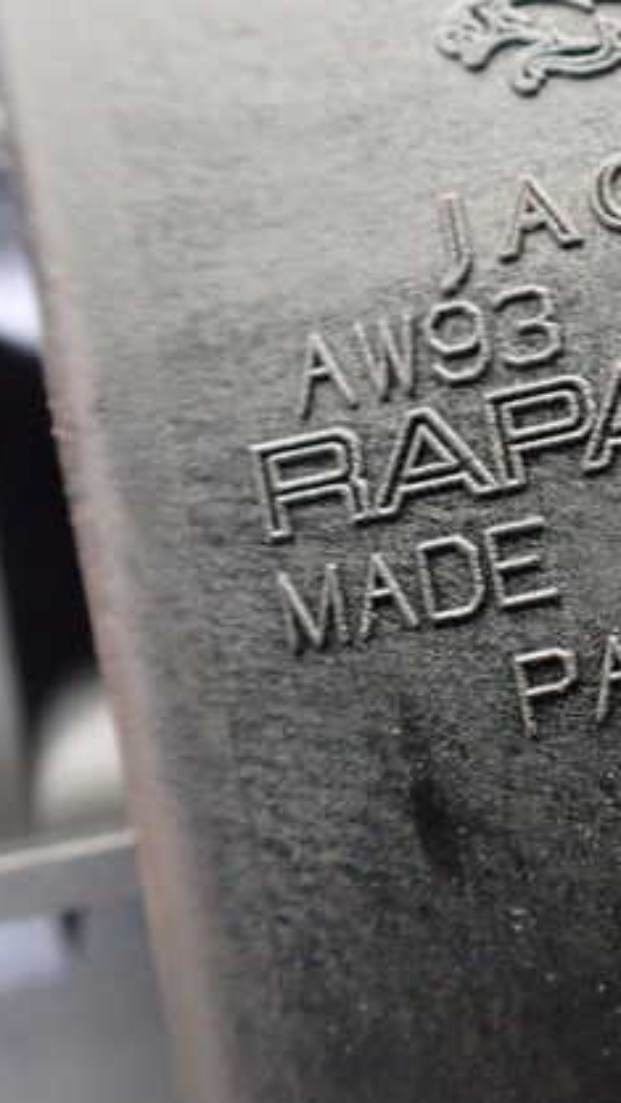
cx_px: 695
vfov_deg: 43.7
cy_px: 529
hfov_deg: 23.7
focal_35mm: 47
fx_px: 1374
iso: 1000
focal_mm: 5.4
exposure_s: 1/30
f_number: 2.3
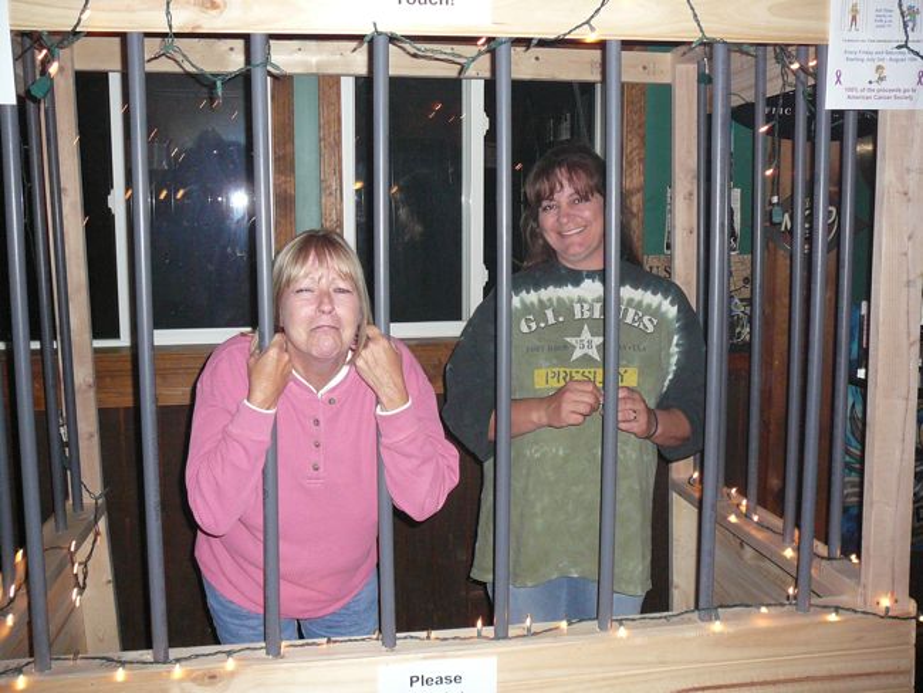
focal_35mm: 35
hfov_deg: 52.6
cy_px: 346
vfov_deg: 40.7
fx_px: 934
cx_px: 462
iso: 250
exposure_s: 1/30
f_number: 2.8
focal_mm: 5.2
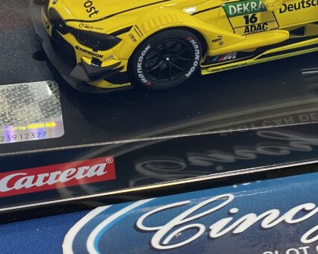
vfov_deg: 12.6
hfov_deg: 15.7
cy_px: -7
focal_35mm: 121
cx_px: 280
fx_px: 1139
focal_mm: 6
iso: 125
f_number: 2
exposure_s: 1/120
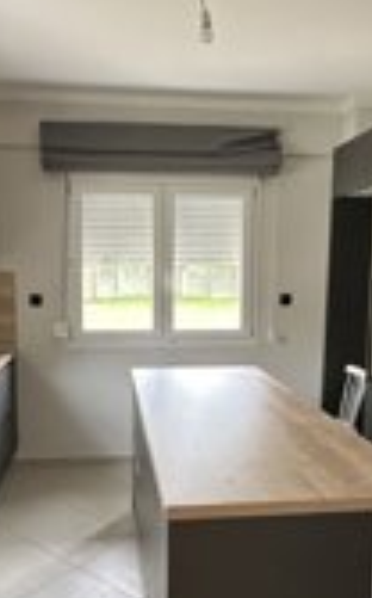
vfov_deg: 59.5
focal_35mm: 32
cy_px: 333
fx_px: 520
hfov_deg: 39.3
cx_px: 168
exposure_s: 1/99
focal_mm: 2.22
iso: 160
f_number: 2.2
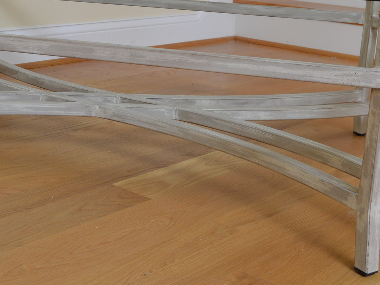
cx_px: 109
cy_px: 88
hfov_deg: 31.7
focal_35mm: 60
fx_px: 659
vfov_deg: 24.2
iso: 400
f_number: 5
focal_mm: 19
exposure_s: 1/80
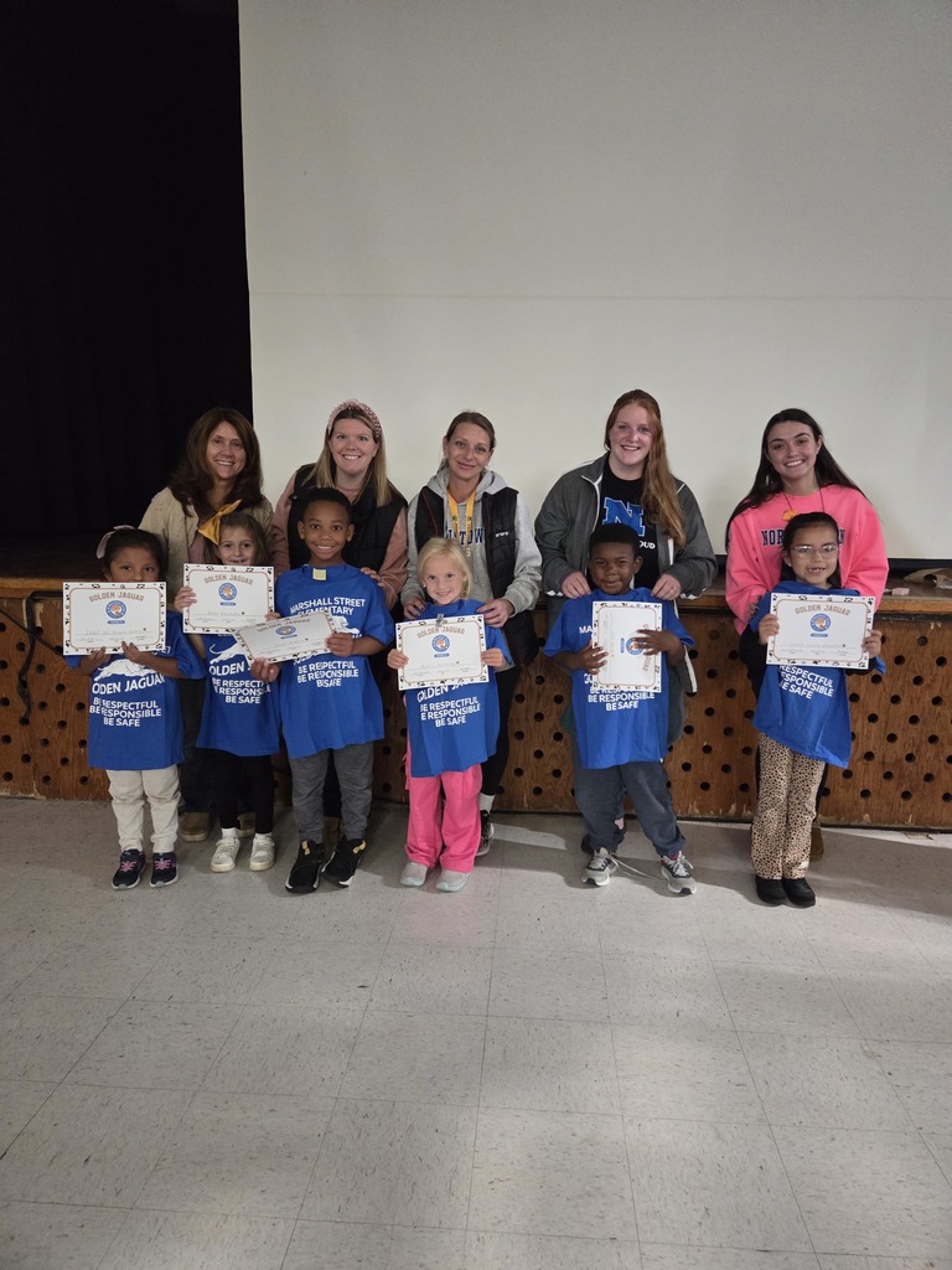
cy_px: 635
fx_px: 843
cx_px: 476
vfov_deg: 73.9
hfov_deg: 58.9
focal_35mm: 23
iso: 2000
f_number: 1.8
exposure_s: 1/120
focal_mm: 5.4
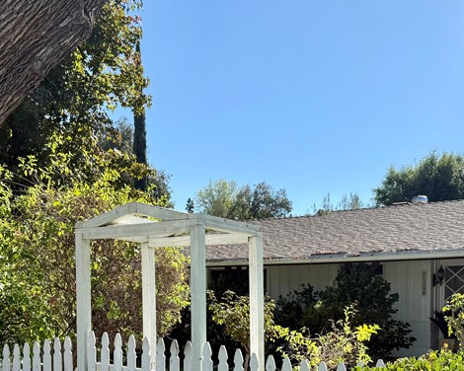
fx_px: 700
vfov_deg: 28.6
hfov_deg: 36.5
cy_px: 331
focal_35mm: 51
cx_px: 288
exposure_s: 1/3953
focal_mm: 6.76
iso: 80
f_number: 1.78
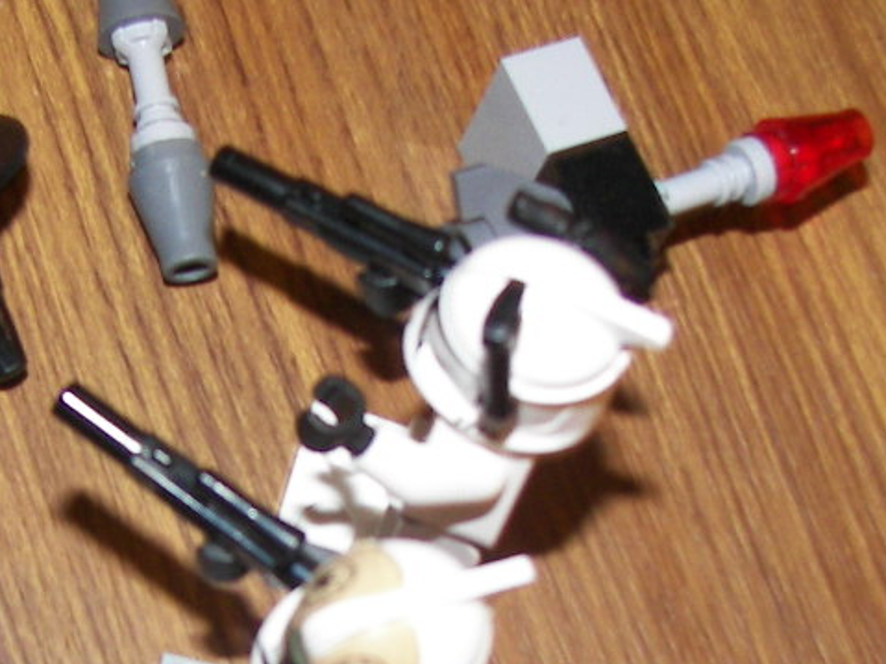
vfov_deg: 13.7
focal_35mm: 107
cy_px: 607
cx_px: 277
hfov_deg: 18.3
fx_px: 2738
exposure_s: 1/30
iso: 100
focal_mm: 6.6
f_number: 2.8
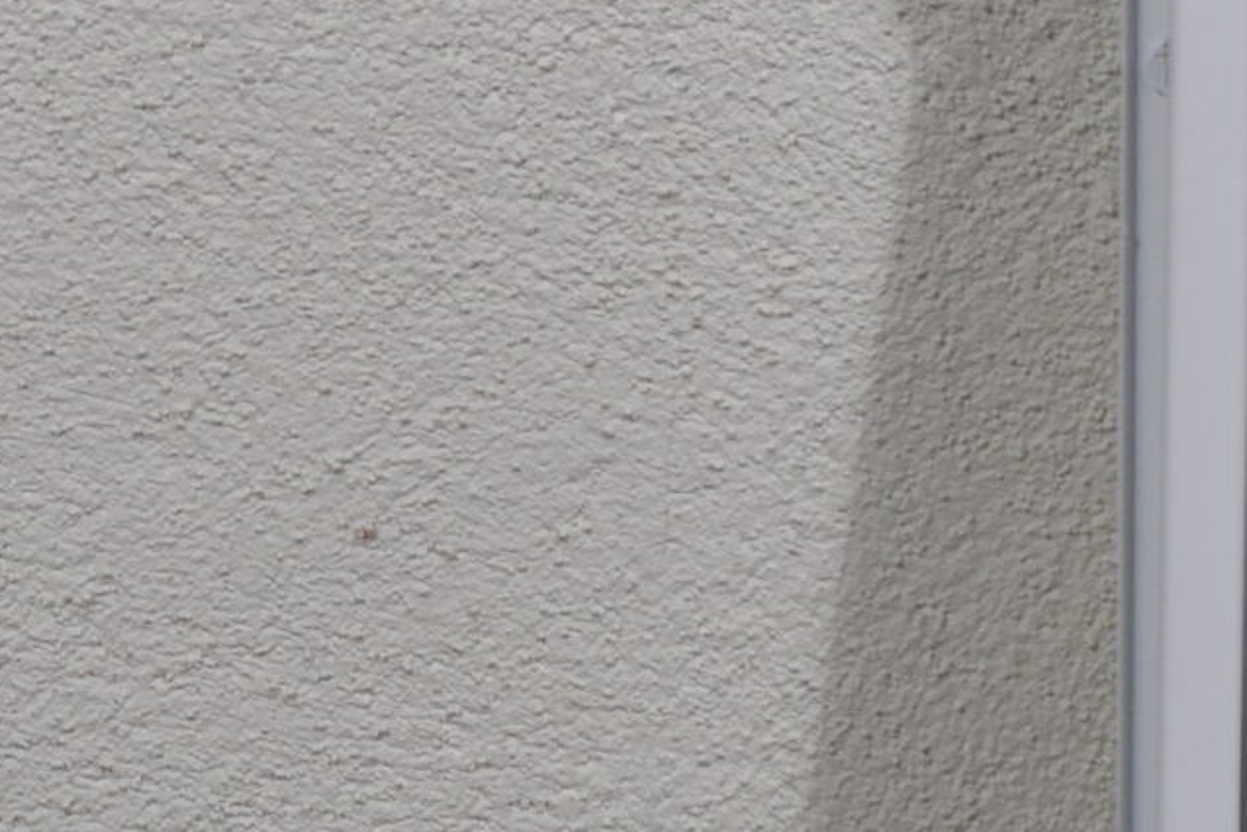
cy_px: 733
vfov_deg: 5.7
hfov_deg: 8.5
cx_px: 96
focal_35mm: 241
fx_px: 8349
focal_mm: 40
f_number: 5.6
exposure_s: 1/125
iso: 320
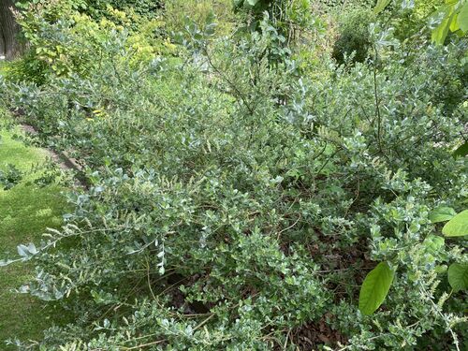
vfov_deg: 53.1
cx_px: 234
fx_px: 352
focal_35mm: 26
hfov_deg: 67.3
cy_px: 176
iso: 32
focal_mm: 4.2
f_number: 1.6
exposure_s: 1/279
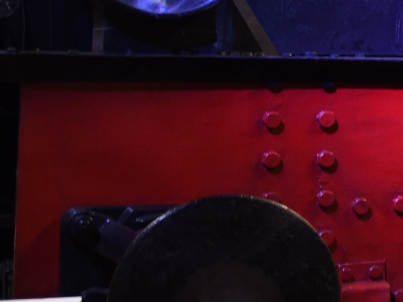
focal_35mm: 129
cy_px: 57
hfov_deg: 11.5
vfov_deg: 11.4
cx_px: 1069
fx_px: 1501
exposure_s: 1/50
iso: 640
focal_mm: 24
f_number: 4
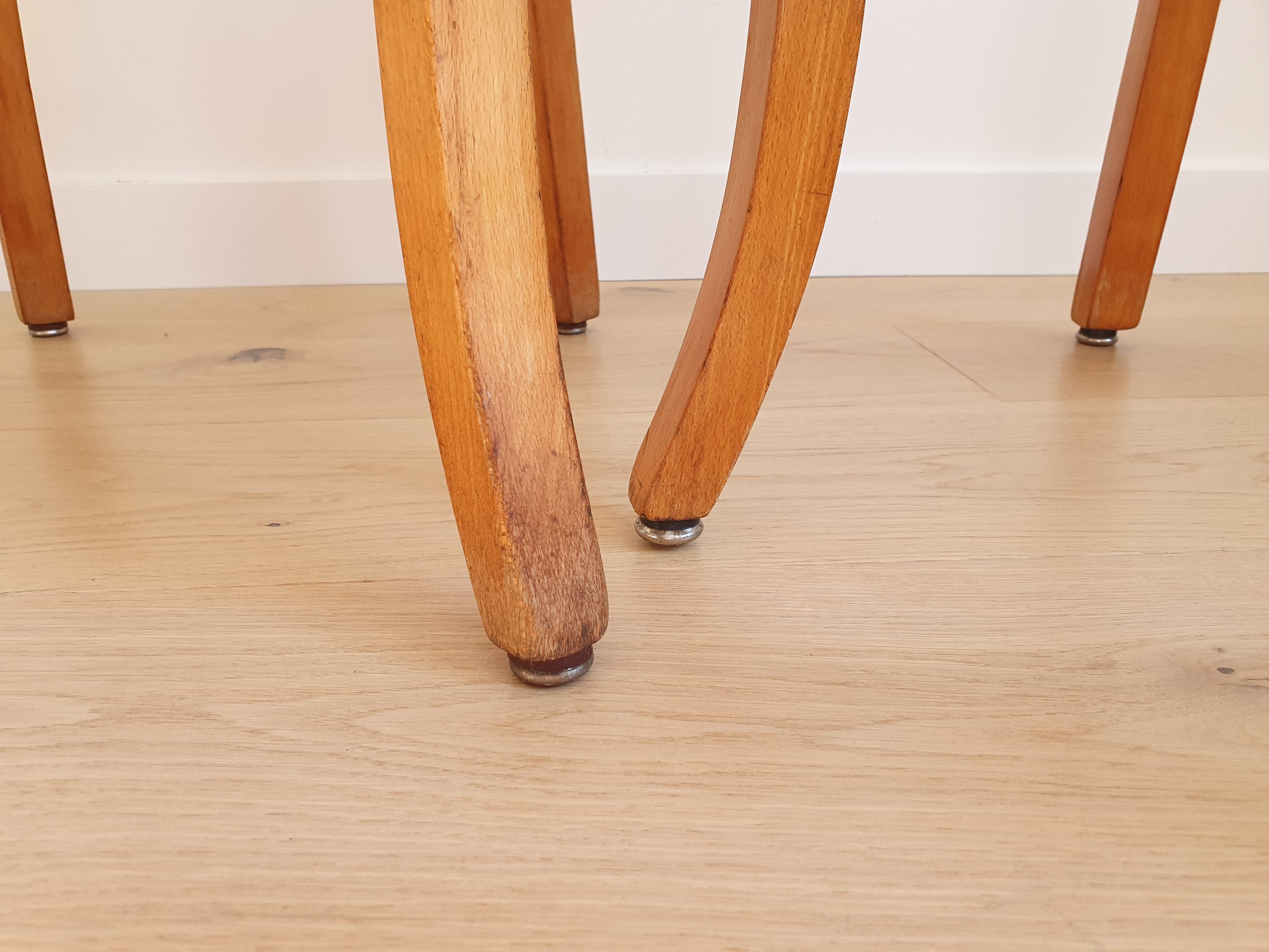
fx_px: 953
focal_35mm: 26
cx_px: 634
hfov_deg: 67.3
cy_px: 476
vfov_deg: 53.1
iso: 100
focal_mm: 4.32
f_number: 2.4
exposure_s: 1/100
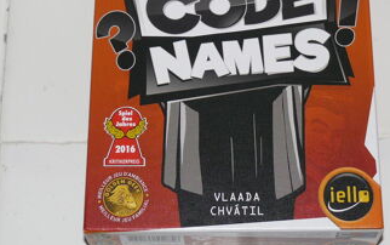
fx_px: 1075
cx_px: 248
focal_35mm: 101
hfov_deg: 20.5
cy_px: 51
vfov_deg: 12.9
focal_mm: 11.1
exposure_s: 1/30
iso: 100
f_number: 3.2
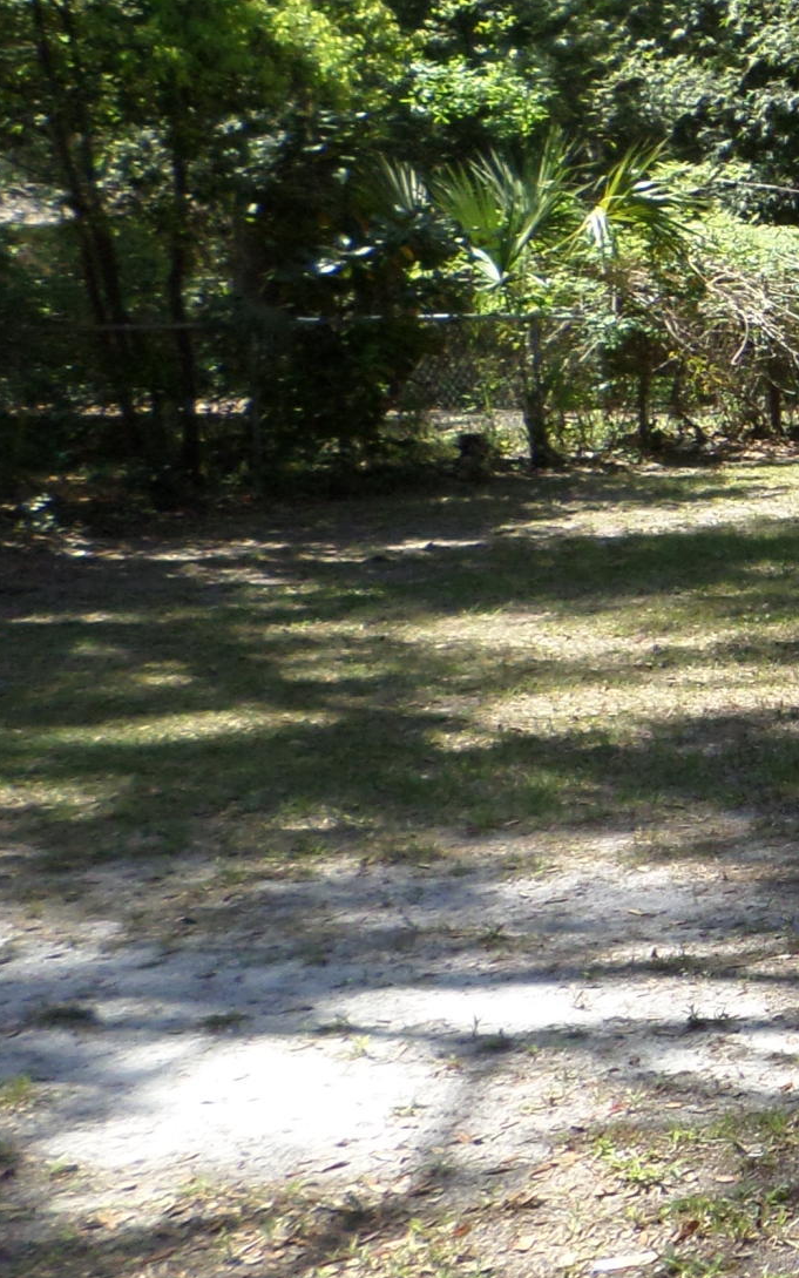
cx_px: 1715
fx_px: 2542
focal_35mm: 73
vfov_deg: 28.2
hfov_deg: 14.2
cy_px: 603
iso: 80
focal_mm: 4.5
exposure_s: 1/500
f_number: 2.5
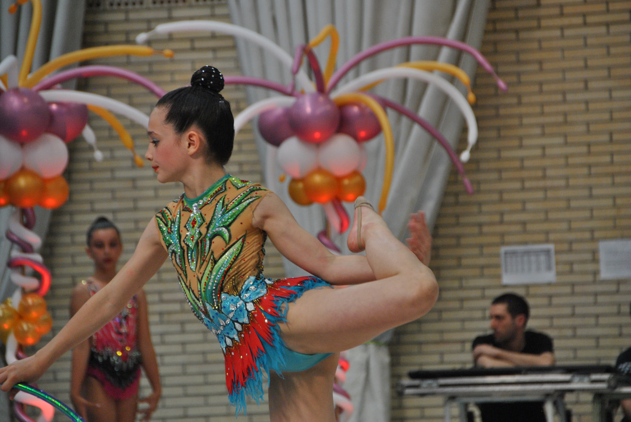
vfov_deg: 5.4
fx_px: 4475
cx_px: 316
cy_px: 211
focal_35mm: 255
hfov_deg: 8.1
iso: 800
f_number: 6
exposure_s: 1/200
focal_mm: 170
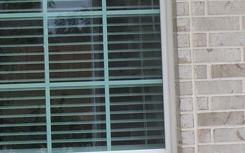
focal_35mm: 237
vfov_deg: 5.5
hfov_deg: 8.8
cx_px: 0
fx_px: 1582
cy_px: -90
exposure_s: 1/250
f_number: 3.4
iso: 100
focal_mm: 7.7
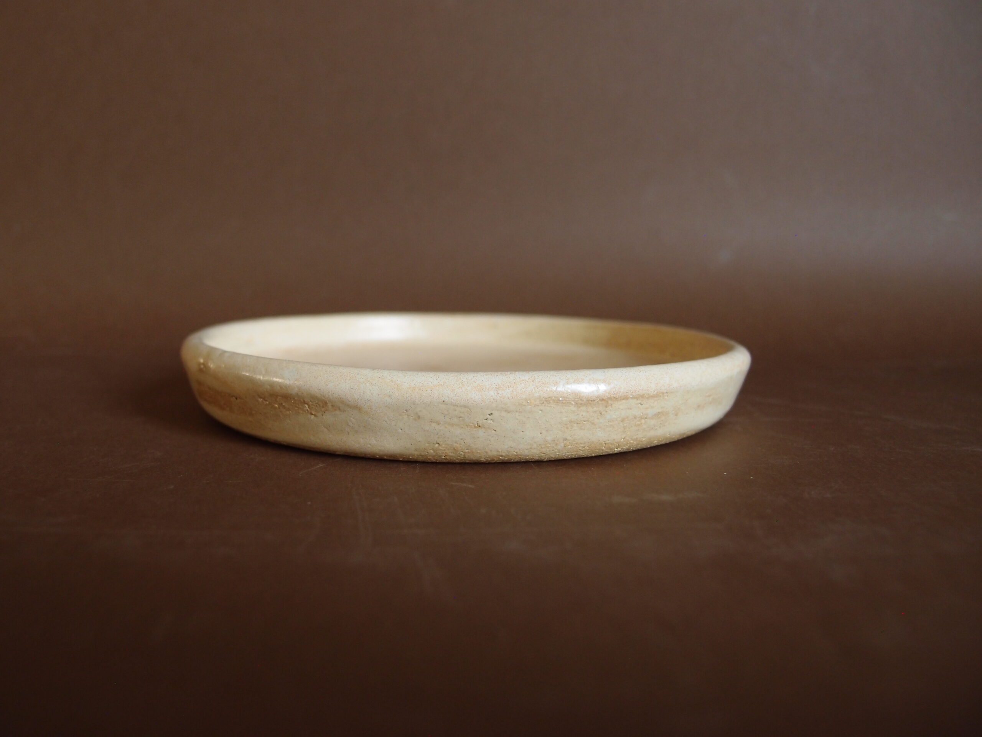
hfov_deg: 63.4
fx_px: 794
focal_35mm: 28
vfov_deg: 49.7
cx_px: 491
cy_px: 368
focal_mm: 6
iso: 125
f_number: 1.8
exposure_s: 1/60
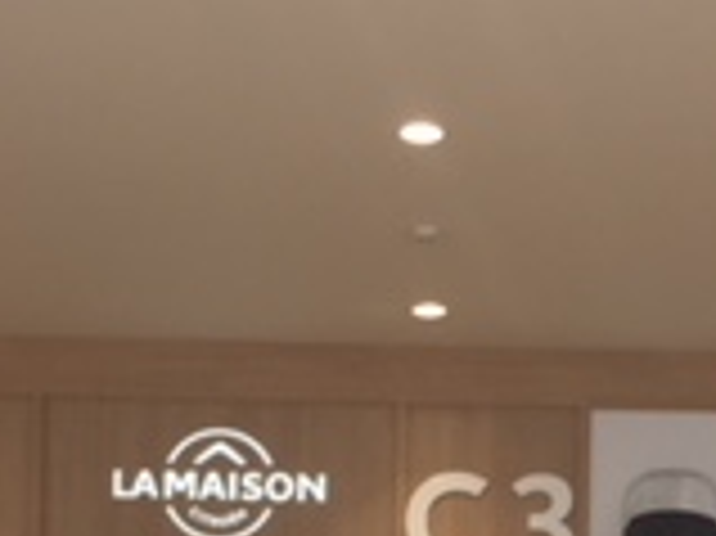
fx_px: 2418
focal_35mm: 117
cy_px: 860
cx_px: 423
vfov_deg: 11.9
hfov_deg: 16.8
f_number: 2.2
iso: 32
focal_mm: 4.15
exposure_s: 1/120
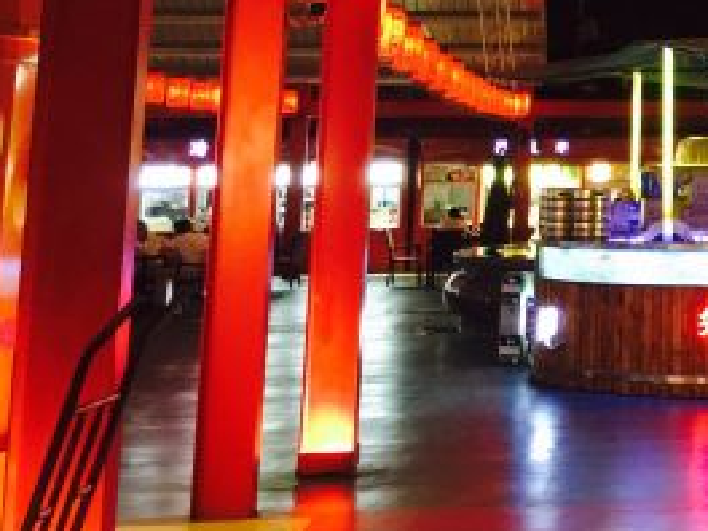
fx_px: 1575
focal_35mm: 77
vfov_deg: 18.3
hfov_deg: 23.1
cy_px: -76
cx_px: 864
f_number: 2.2
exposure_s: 1/10
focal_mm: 4.15
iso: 100
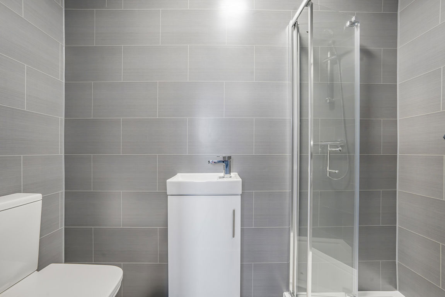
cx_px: 222
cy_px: 148
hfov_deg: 112.6
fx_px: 148
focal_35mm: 12
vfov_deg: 90.0
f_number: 9
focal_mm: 12
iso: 320
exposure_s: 1/8
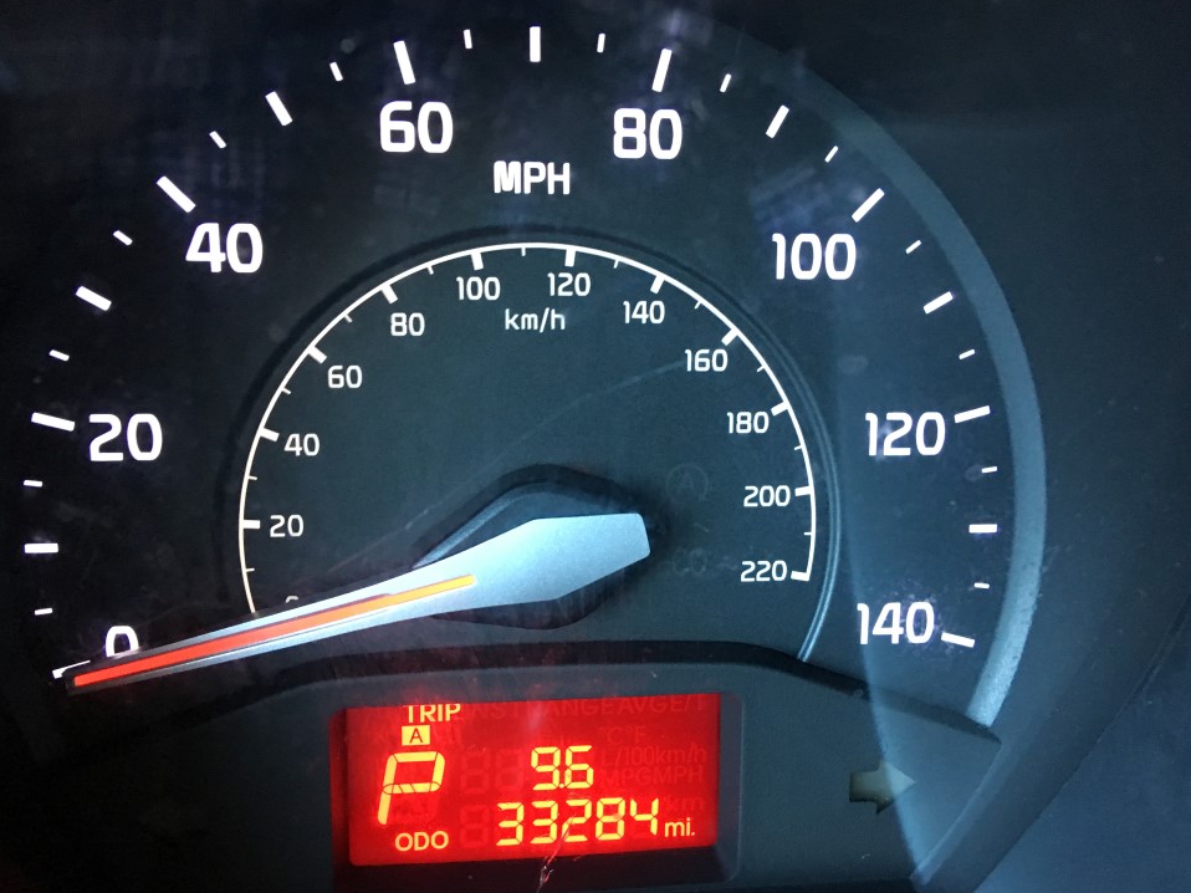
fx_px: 1066
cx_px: 605
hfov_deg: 58.4
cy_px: 445
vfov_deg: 45.4
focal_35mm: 31
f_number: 2.2
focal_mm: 4.15
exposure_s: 1/30
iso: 200
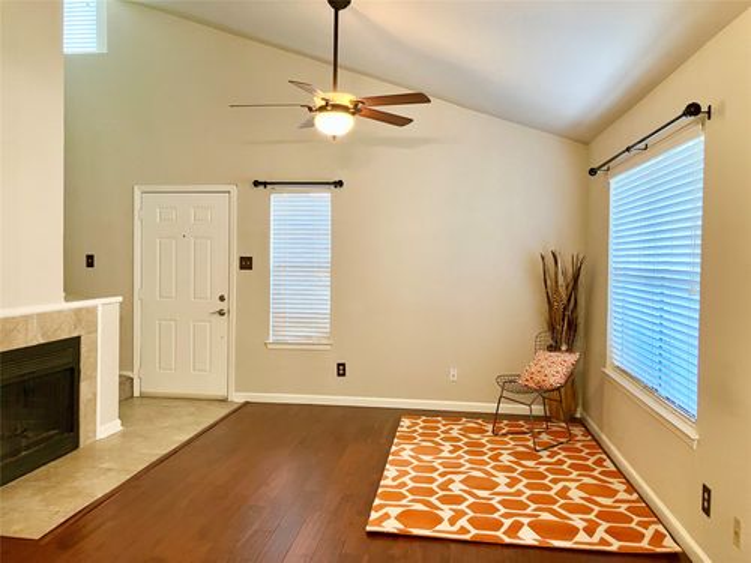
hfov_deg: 63.4
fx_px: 607
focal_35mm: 28
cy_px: 282
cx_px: 376
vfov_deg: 49.7
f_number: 1.8
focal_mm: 3.99
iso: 320
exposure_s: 1/60
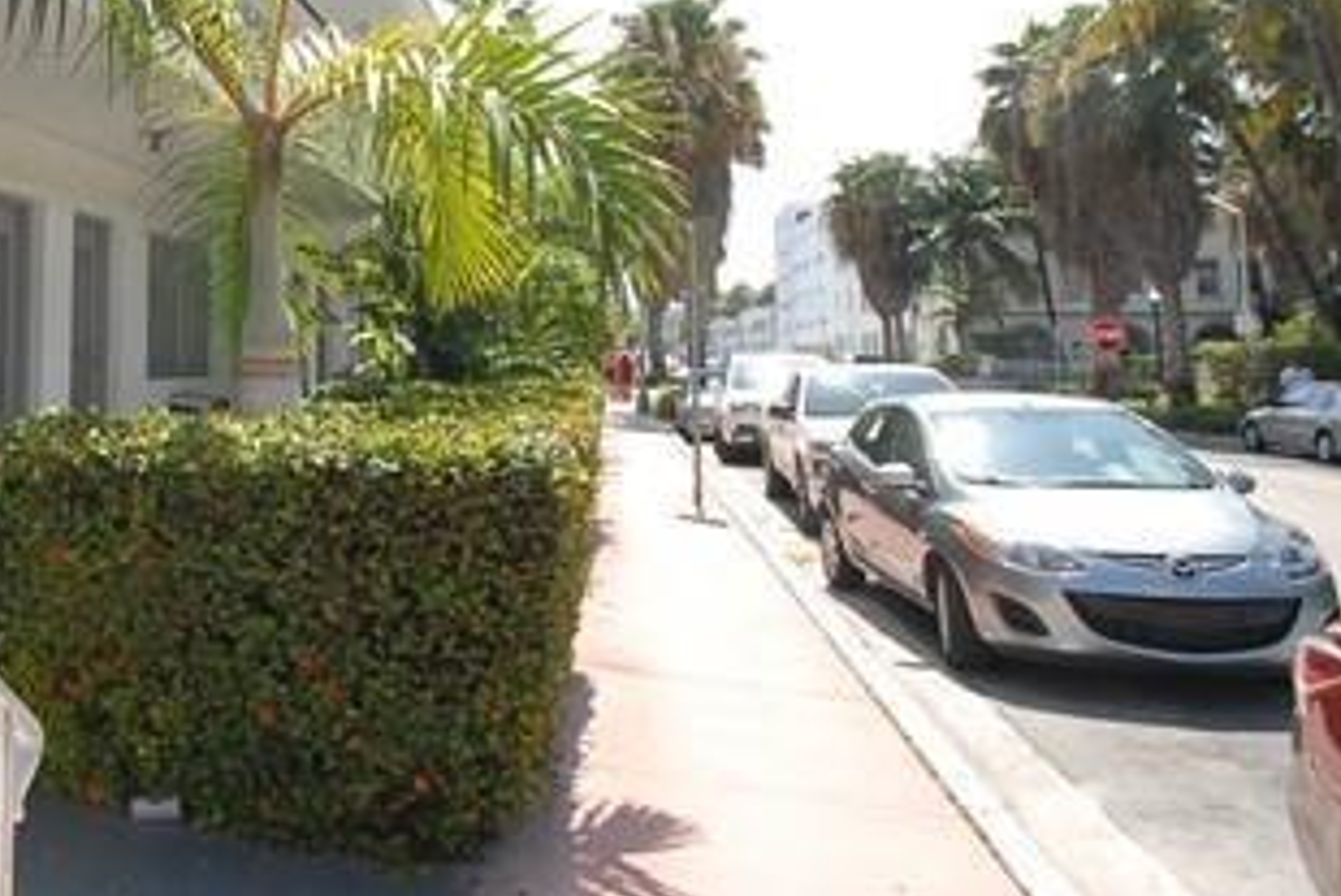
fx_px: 1155
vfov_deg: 41.3
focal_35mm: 31
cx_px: 138
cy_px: 242
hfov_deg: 53.0
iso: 400
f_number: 9
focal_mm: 10
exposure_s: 1/320
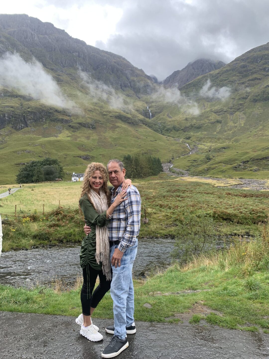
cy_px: 180
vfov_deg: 67.3
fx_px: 269
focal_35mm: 26
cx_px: 134
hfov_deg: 53.1
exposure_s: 1/601
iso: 25
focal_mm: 4.25
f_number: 1.8
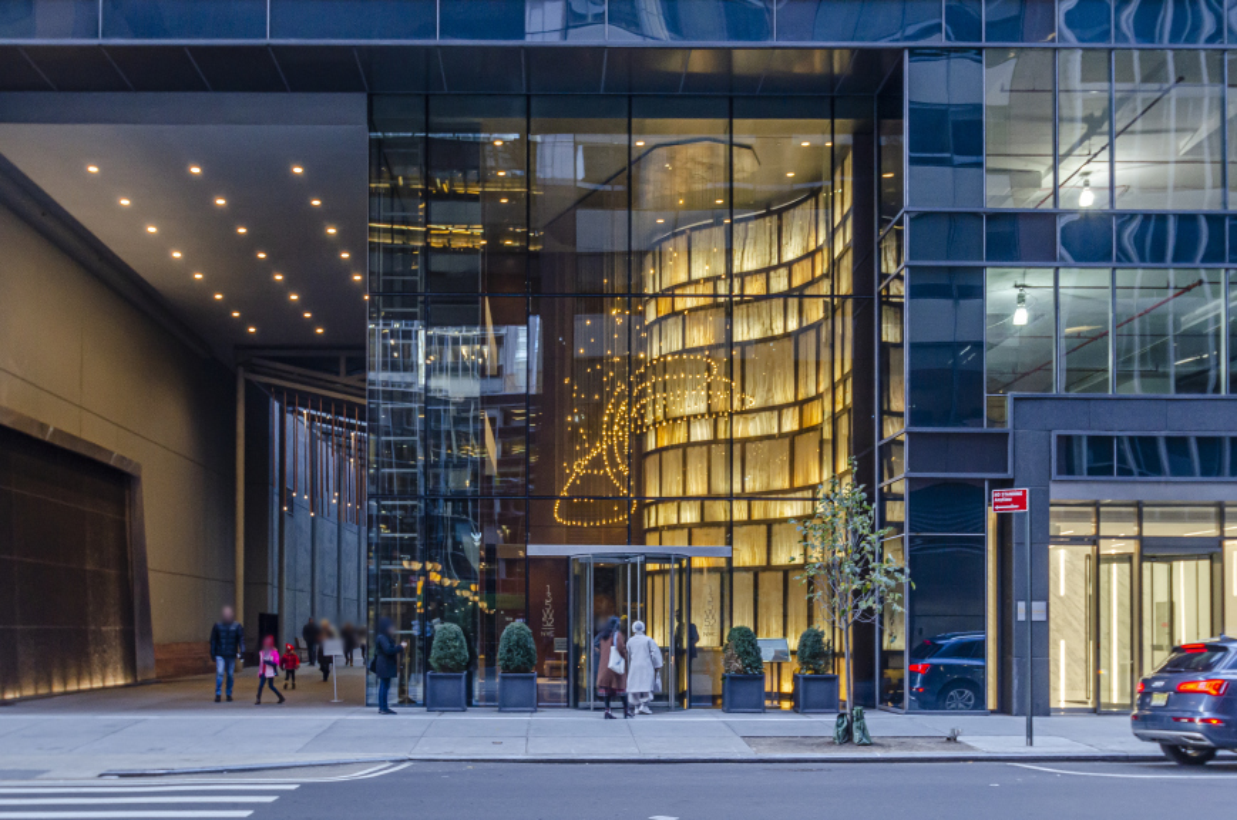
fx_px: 1132
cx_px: 618
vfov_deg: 39.8
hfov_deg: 57.3
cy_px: 410
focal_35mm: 33
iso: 800
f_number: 8
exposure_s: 1/30
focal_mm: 22
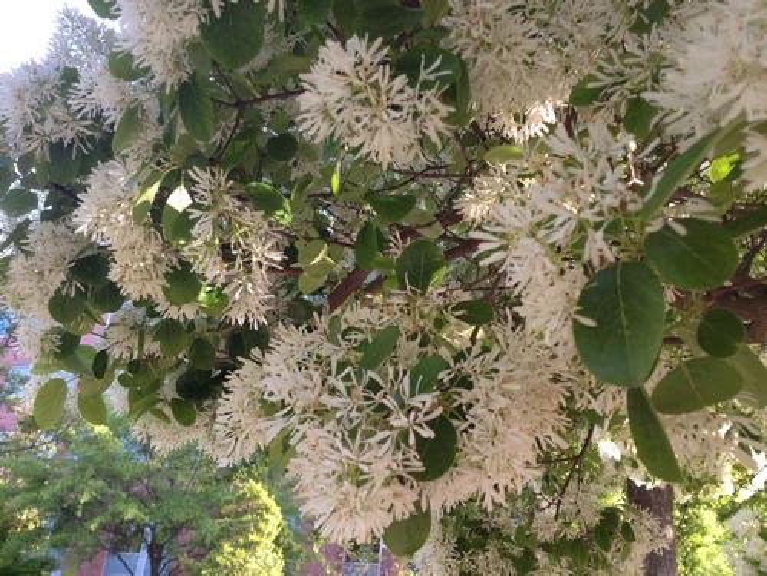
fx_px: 776
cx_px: 384
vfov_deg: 40.7
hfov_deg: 52.6
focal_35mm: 35
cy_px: 288
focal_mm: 4.28
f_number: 2.4
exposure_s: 1/120
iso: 80
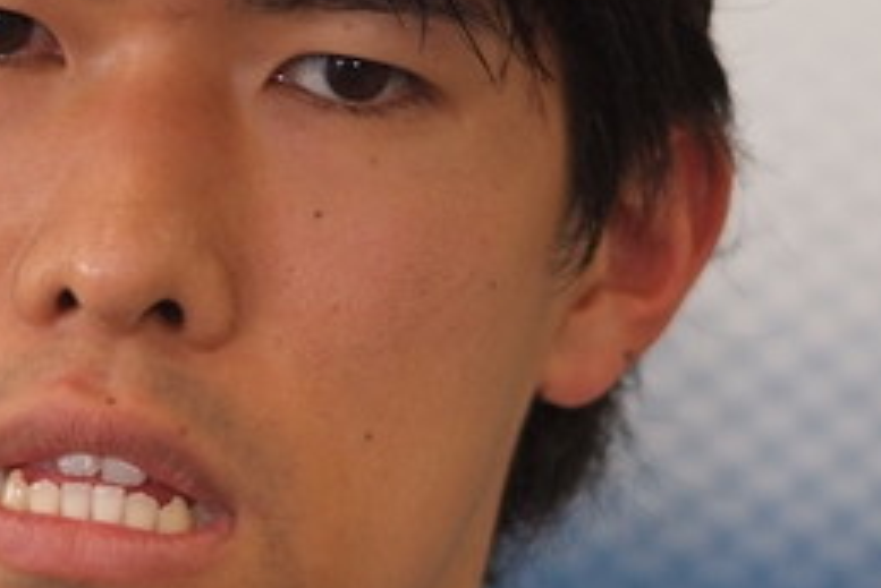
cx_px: -20
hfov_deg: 2.7
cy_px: 272
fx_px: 18364
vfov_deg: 1.8
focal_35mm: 750
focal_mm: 180
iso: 800
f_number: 2.8
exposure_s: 1/125
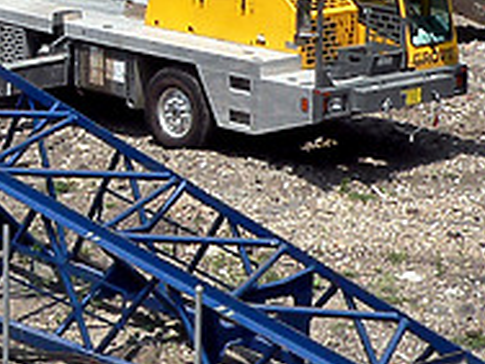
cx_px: 75
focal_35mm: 172
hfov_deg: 11.4
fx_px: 2410
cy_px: -164
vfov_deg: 8.5
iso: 80
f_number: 4.6
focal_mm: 6
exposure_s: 1/500
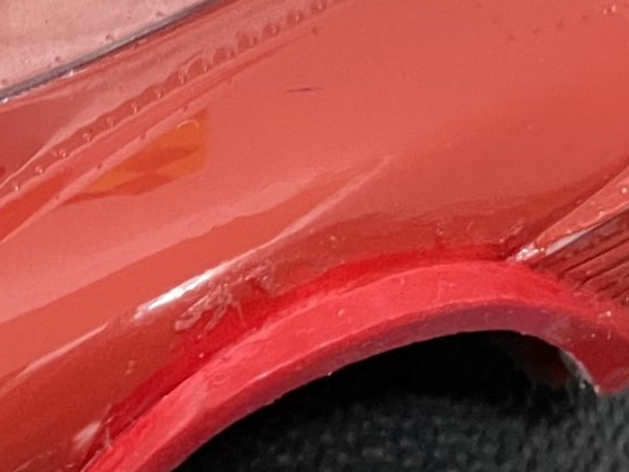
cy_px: 171
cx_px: 183
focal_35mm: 119
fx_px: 2162
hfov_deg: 16.5
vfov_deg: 12.4
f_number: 1.6
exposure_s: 1/30
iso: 500
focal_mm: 4.2
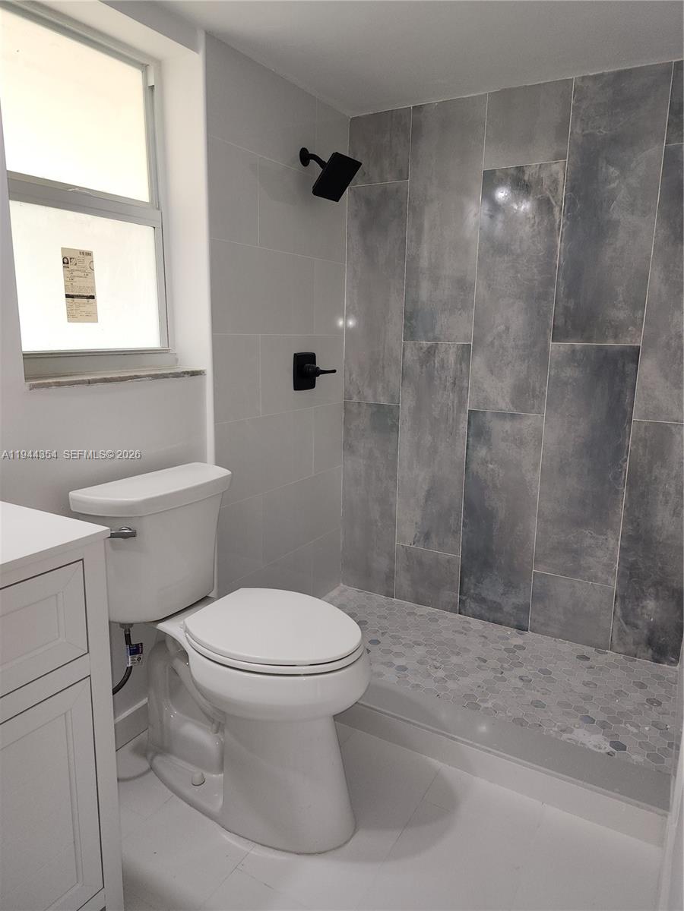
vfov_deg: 73.9
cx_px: 342
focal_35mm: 23
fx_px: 606
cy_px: 456
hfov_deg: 58.9
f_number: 1.8
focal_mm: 6.4
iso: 50
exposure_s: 1/60
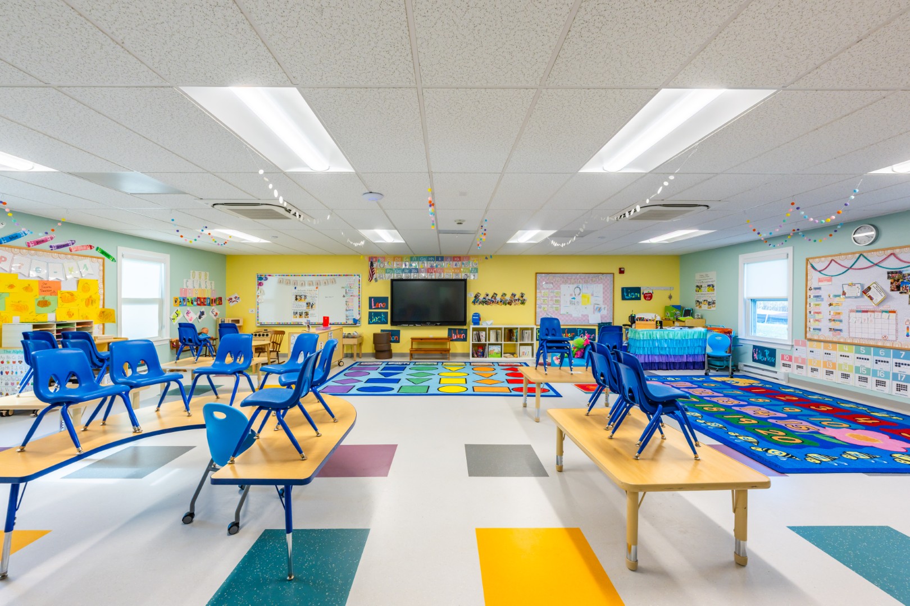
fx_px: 354
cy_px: 303
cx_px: 455
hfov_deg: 104.3
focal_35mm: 14
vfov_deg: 81.2
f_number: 9
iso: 64
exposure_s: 1/40
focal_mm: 14
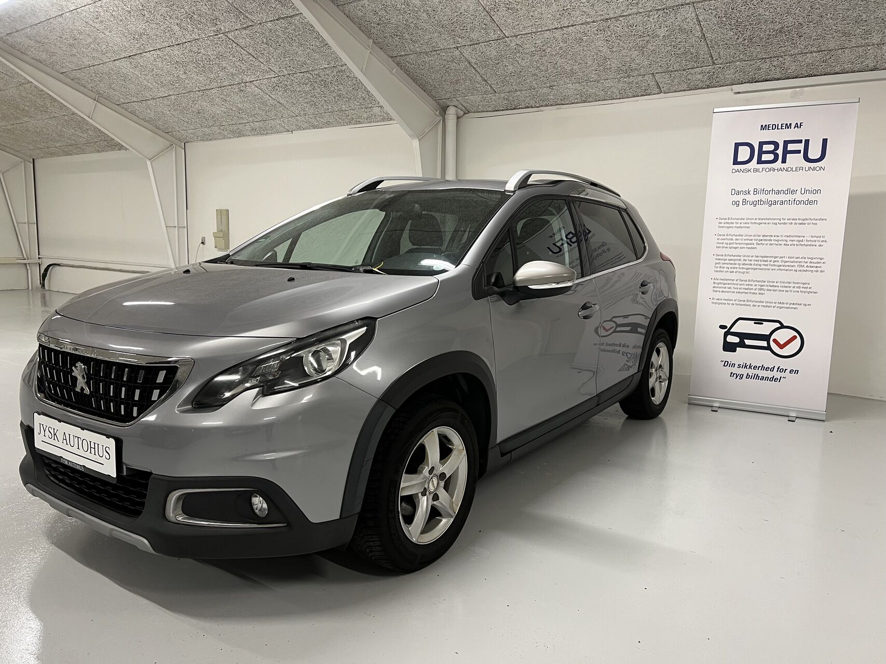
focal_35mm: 26
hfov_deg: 67.3
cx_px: 443
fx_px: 665
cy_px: 332
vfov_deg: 53.1
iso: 80
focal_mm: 5.7
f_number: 1.5
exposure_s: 1/50
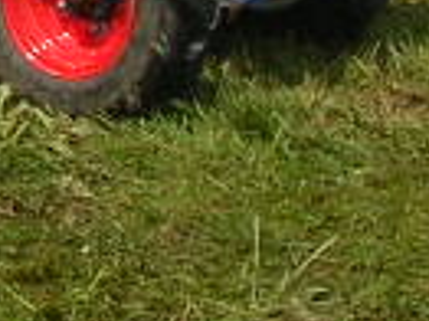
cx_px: -557
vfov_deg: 5.3
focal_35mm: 273
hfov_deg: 6.9
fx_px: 3380
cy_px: -442
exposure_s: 1/279
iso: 50
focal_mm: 5.8
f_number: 5.6
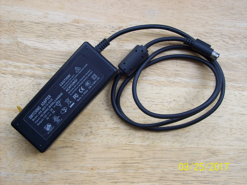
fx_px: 321
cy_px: 92
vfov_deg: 32.2
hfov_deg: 42.1
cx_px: 124
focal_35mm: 45
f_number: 3
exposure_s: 1/85.2
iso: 80
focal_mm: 7.6
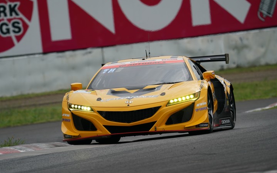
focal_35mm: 614
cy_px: 88
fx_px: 4635
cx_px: 139
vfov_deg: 2.1
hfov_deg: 3.4
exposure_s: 1/800
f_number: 9
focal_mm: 600
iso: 400
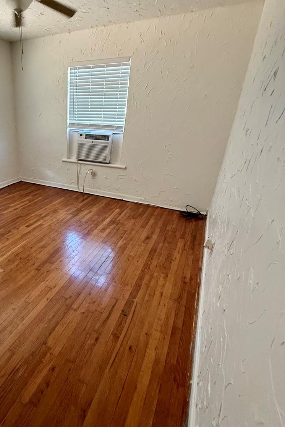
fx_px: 237
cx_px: 66
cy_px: 212
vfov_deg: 84.0
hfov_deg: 58.3
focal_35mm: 20
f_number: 2.2
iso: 640
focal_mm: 2.22
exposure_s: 1/60
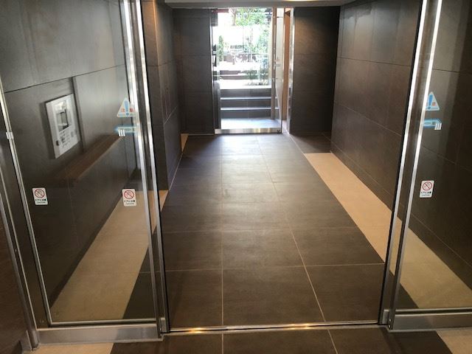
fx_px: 382
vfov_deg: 49.7
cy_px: 177
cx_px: 236
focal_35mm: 28
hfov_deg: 63.4
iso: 64
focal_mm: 3.99
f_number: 1.8
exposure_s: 1/17
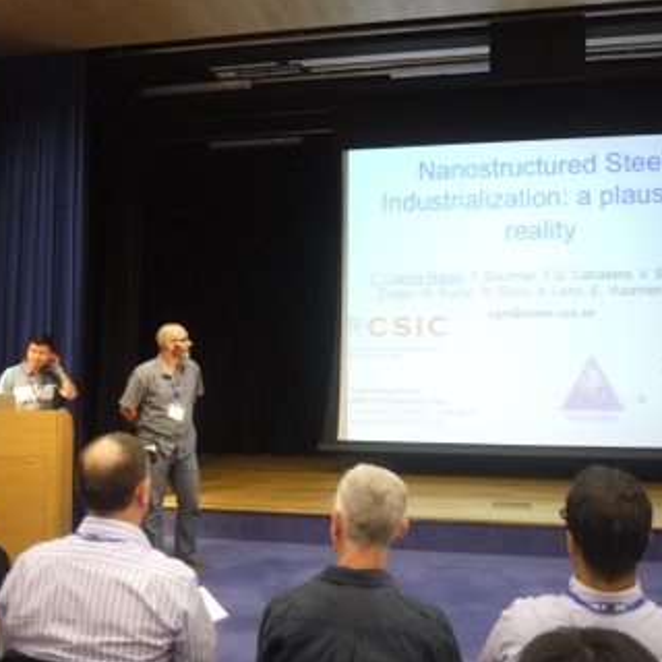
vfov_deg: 48.5
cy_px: 331
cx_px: 362
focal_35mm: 34
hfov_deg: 48.4
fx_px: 736
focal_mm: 14
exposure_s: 1/50
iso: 800
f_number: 2.5
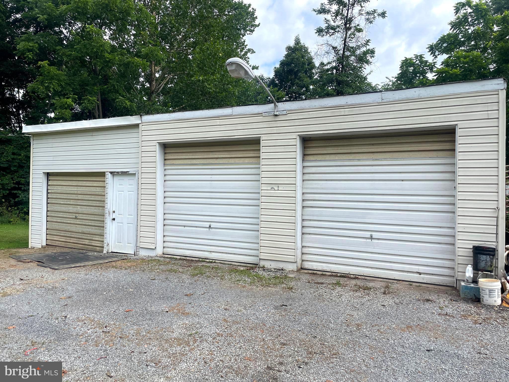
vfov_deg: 53.1
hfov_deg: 67.3
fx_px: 382
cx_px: 254
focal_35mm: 26
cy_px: 191
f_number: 1.6
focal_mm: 4.2
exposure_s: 1/2451
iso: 32
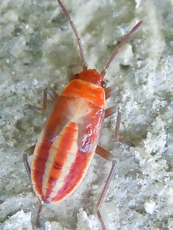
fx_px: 266
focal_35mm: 40
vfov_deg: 46.8
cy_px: 115
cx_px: 87
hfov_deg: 36.0
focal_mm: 7.1
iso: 800
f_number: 3.7
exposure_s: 1/160
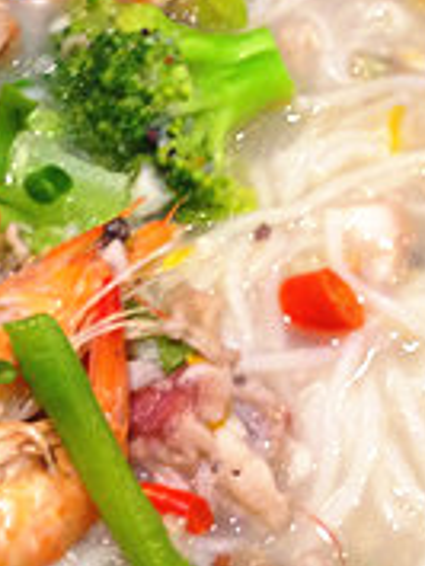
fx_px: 1831
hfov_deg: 12.9
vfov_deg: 17.6
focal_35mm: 112
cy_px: 288
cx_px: -80
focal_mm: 4.12
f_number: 2.4
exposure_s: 1/20
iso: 200
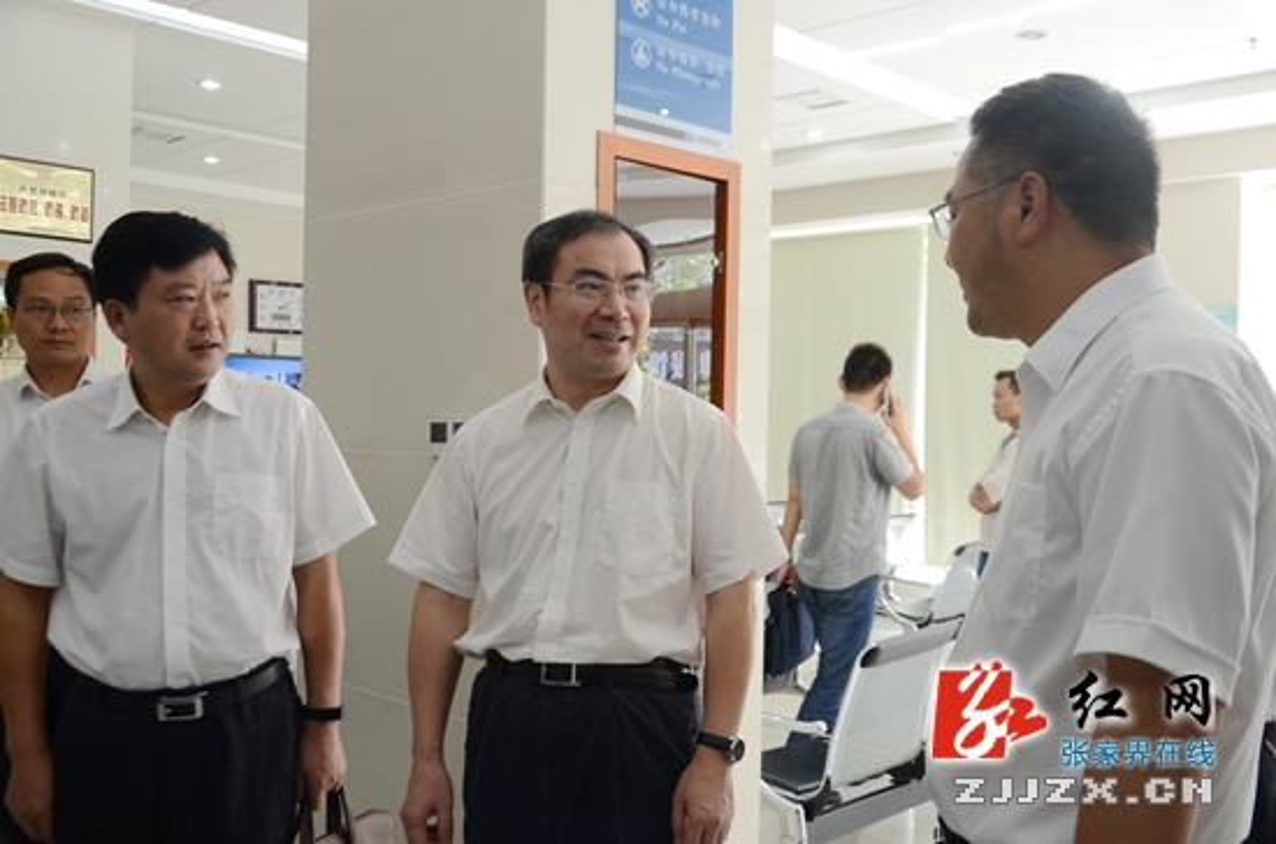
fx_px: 1273
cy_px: 422
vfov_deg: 36.7
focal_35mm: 36
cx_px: 638
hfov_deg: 53.2
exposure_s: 1/30
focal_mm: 24
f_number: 5.6
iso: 320
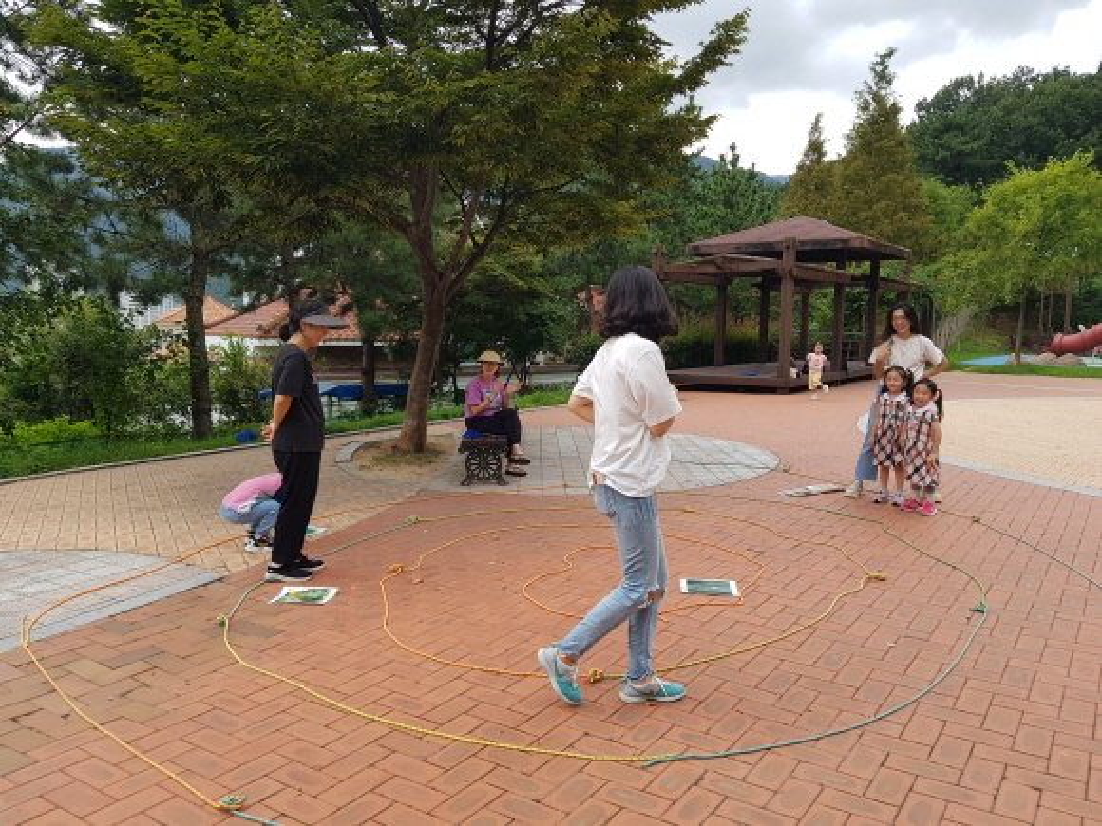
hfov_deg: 67.3
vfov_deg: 53.1
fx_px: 828
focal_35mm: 26
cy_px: 413
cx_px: 551
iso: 40
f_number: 1.7
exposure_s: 1/670
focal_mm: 4.3
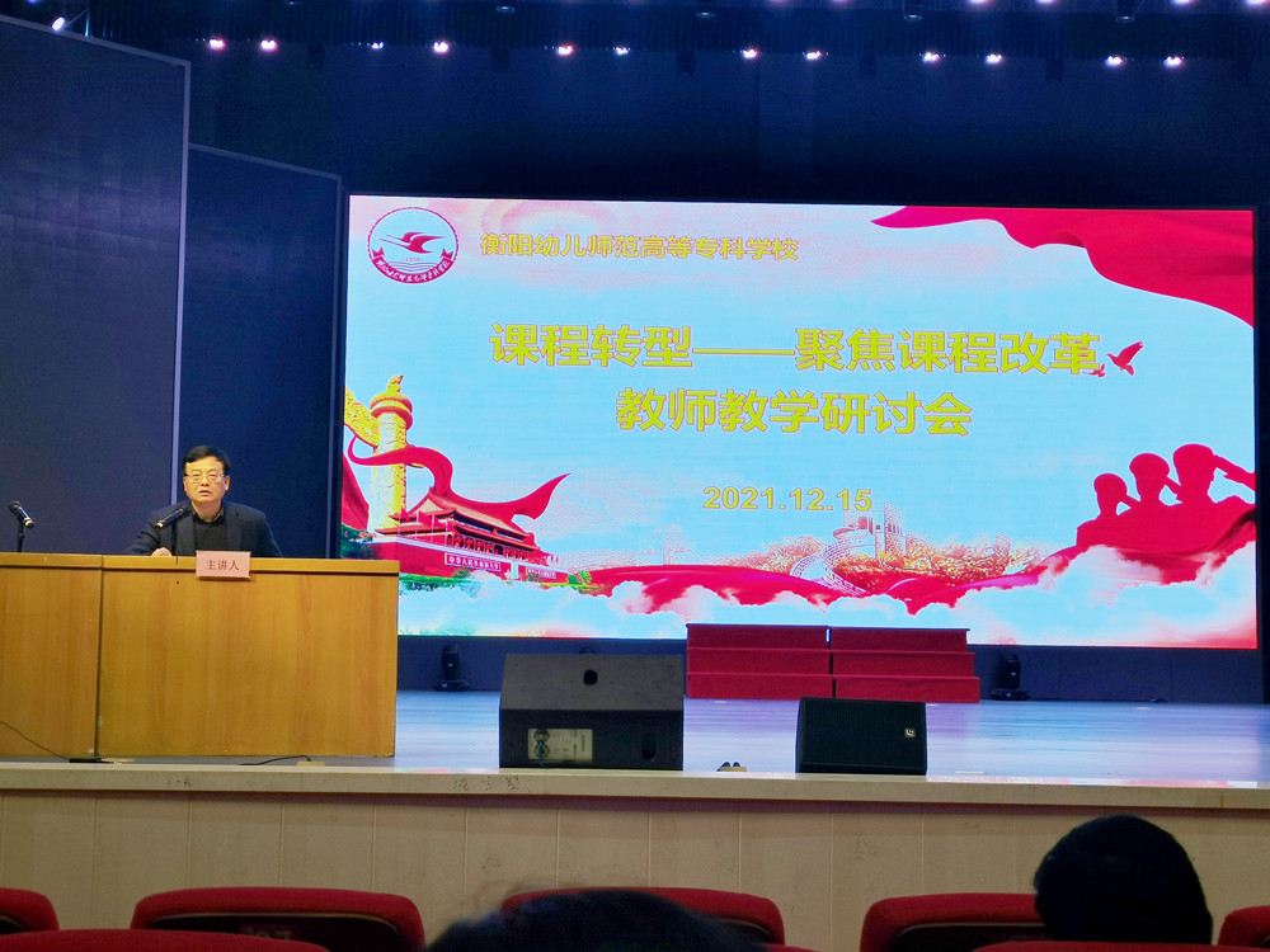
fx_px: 2018
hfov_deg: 34.9
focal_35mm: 55
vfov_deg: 26.6
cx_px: 635
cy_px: 476
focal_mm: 5.58
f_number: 1.8
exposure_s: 1/146
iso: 50
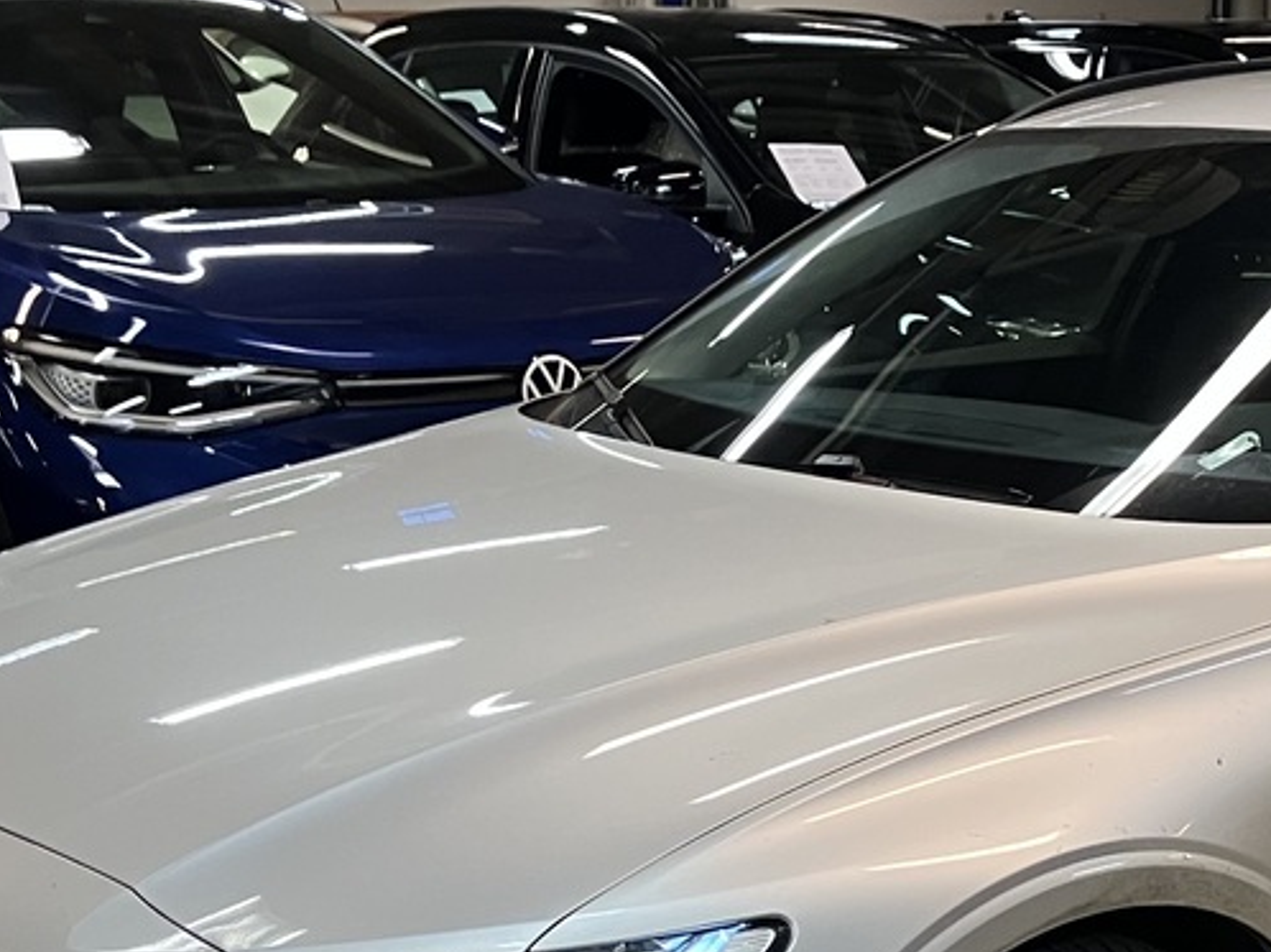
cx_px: 1057
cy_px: 835
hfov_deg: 23.7
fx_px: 2973
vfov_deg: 17.9
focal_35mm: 81
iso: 100
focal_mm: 3.99
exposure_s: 1/50
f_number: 1.8
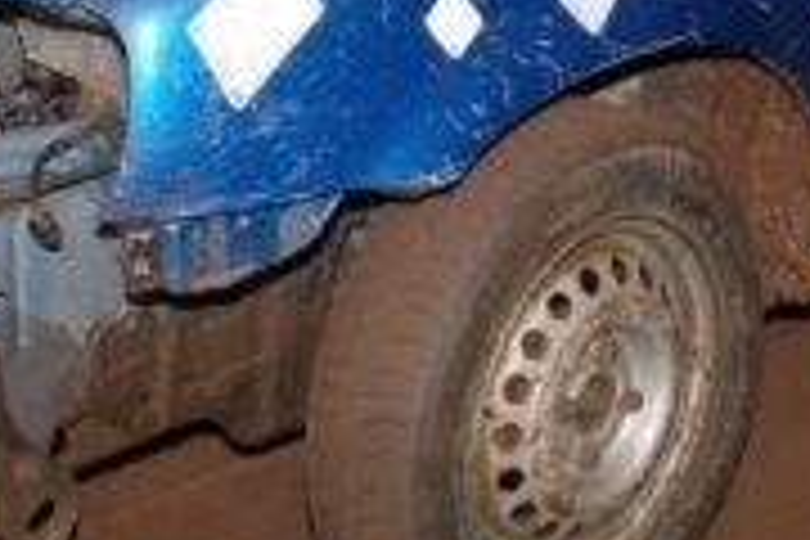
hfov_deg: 14.7
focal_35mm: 139
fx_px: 3127
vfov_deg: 9.7
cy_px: -166
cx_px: 513
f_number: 4.2
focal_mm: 26
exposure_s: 1/60
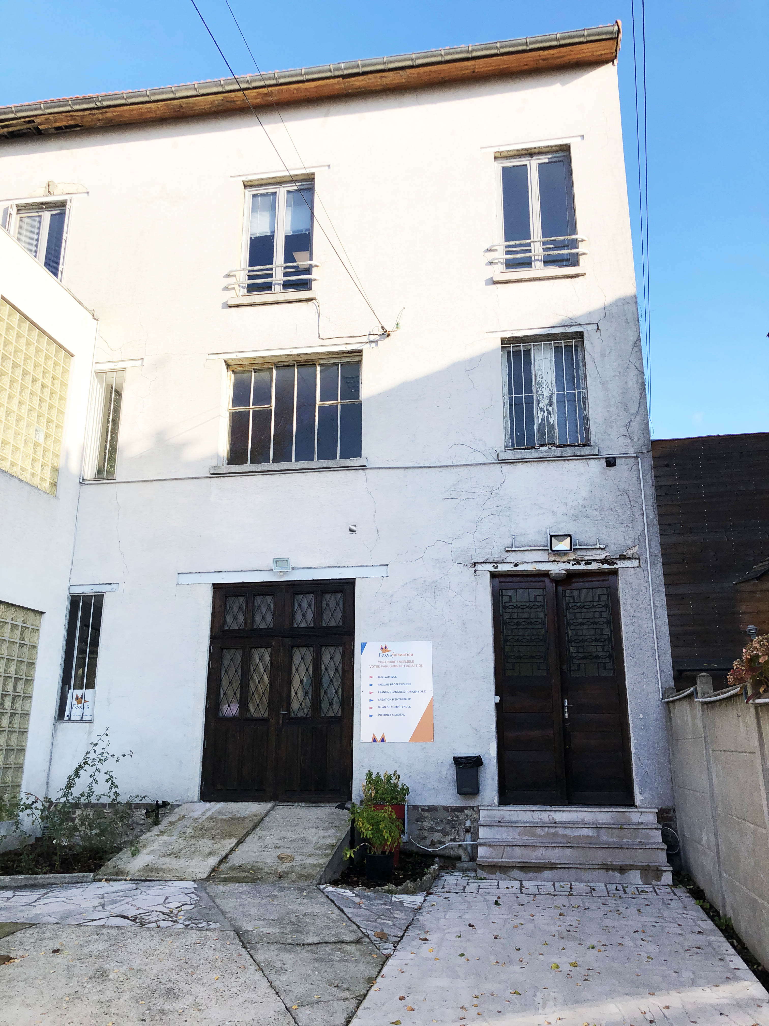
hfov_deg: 49.7
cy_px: 513
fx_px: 829
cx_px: 384
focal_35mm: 28
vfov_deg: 63.4
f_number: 1.8
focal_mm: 4
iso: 20
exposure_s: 1/1312
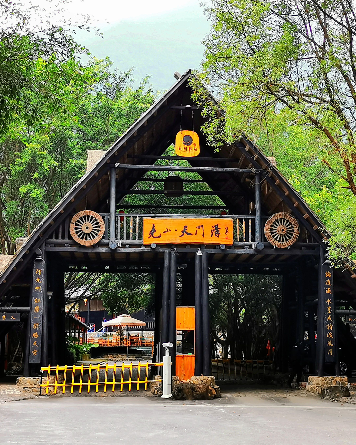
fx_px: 777
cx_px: 177
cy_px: 221
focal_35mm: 59
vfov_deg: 32.0
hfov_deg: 25.8
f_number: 1.8
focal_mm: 5.58
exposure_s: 1/100
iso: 200
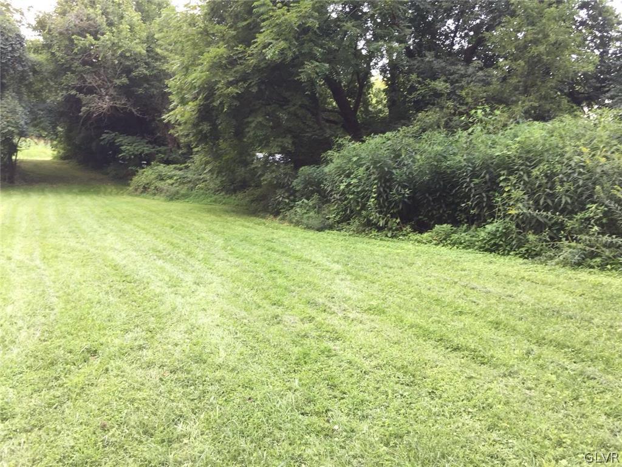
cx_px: 311
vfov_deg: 48.2
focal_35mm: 29
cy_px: 234
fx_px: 521
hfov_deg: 61.7
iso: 32
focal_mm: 4.15
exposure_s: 1/120
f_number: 2.2
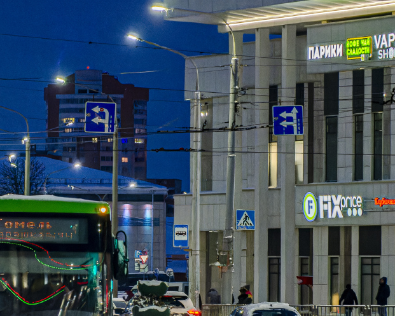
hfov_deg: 6.2
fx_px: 3613
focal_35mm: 309
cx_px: -17
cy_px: 230
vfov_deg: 5.0
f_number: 5.6
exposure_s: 1/125
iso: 3200
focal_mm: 105
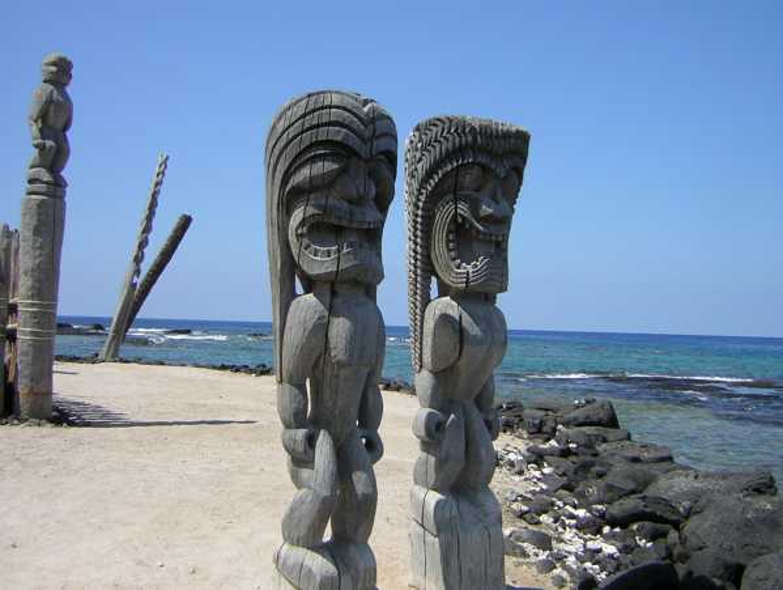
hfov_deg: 51.3
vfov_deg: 39.7
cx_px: 392
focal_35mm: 36
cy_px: 295
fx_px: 815
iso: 50
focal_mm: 4.7
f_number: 5.2
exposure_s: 1/402
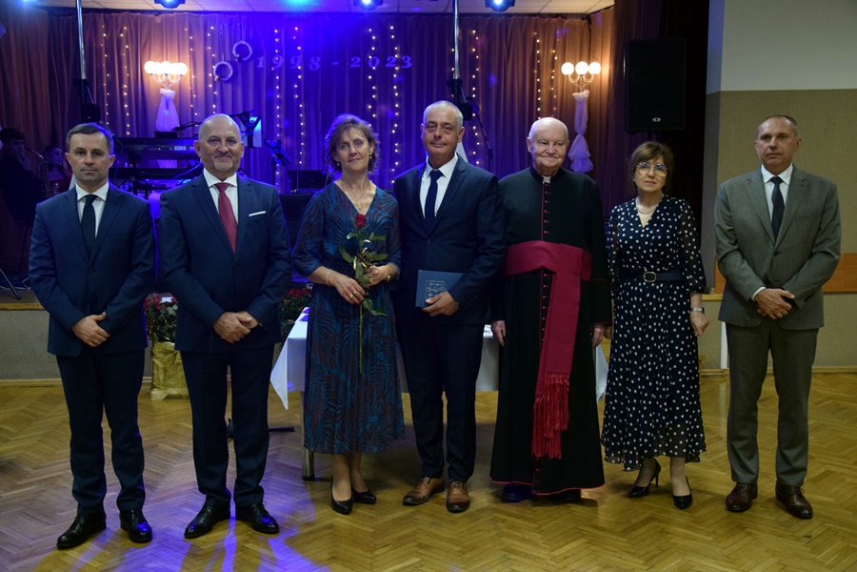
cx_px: 428
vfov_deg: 31.9
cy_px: 286
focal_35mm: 42
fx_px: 1000
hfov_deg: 46.4
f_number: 4
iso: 2800
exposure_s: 1/100
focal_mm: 28
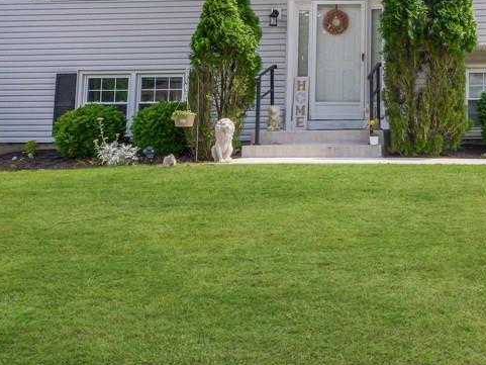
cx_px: 367
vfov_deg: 37.9
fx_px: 477
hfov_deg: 51.5
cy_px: 11
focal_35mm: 34
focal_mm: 8
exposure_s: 1/400
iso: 400
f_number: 8
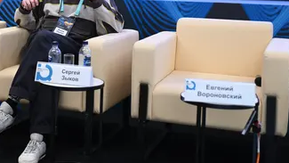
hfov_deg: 25.9
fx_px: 606
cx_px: 23
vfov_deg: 15.1
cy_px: 8
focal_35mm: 79
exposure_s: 1/200
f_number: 1.8
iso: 500
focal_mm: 35
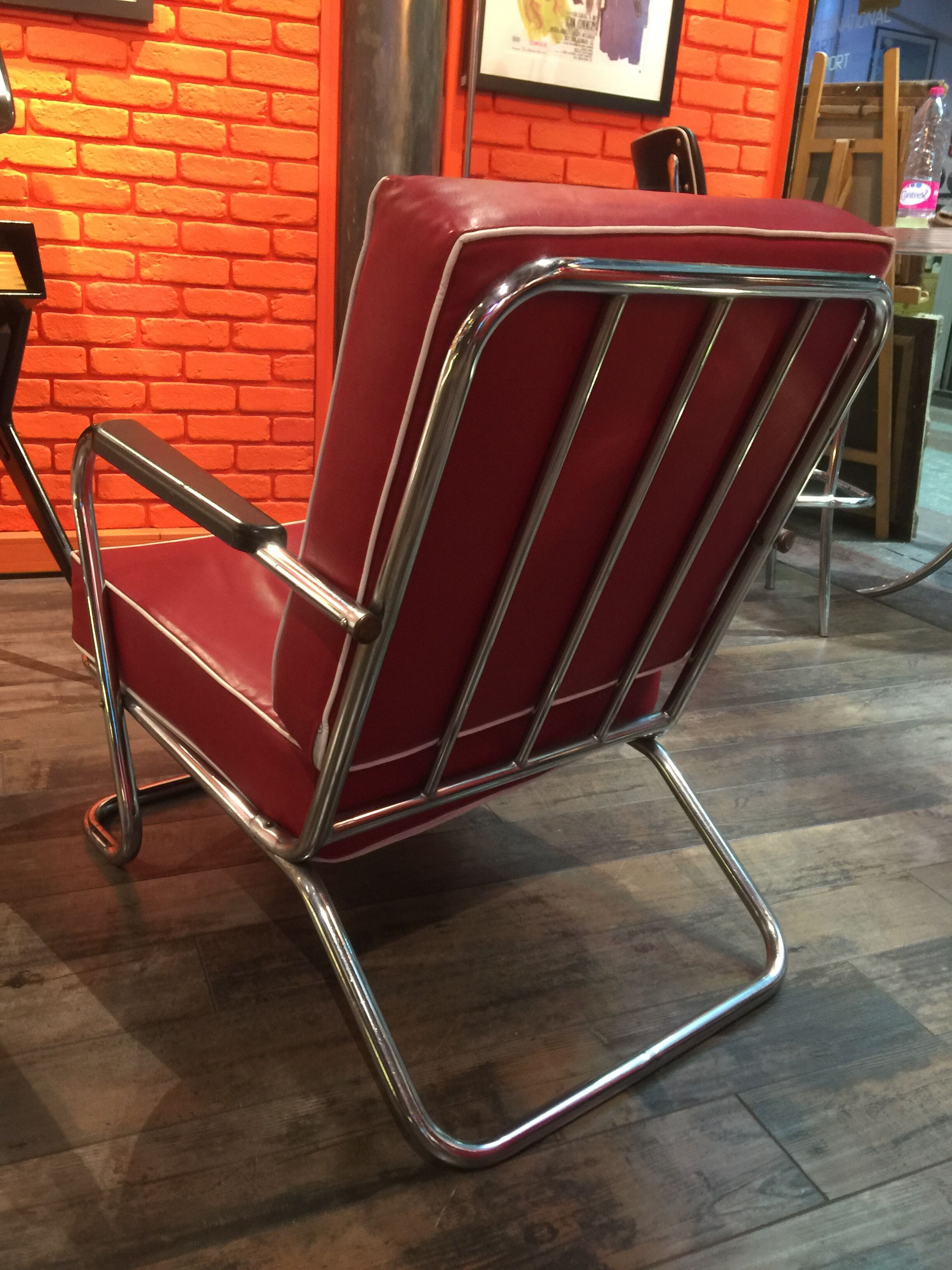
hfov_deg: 48.2
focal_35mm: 29
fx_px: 1063
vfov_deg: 61.7
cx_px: 476
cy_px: 635
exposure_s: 1/17
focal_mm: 4.15
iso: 80
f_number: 2.2
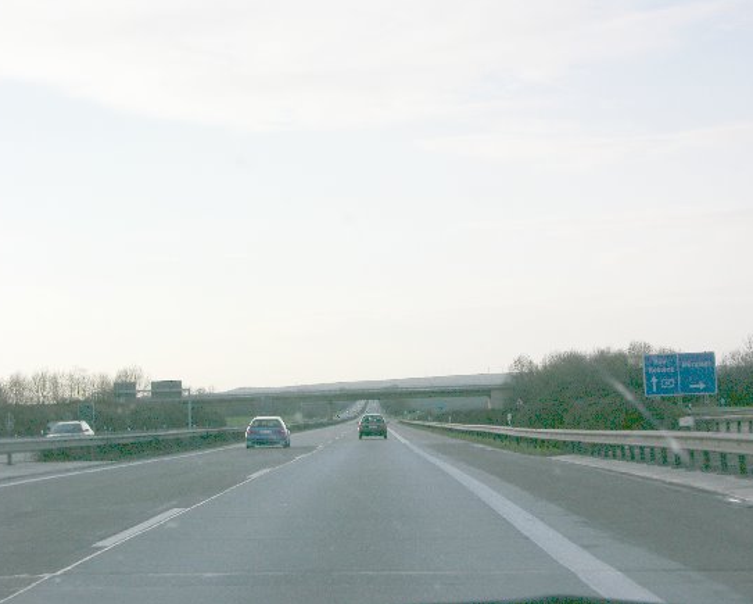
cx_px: 365
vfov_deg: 19.7
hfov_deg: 24.4
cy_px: 303
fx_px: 1739
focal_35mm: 78
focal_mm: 18.8
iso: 50
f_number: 7.5
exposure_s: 1/142
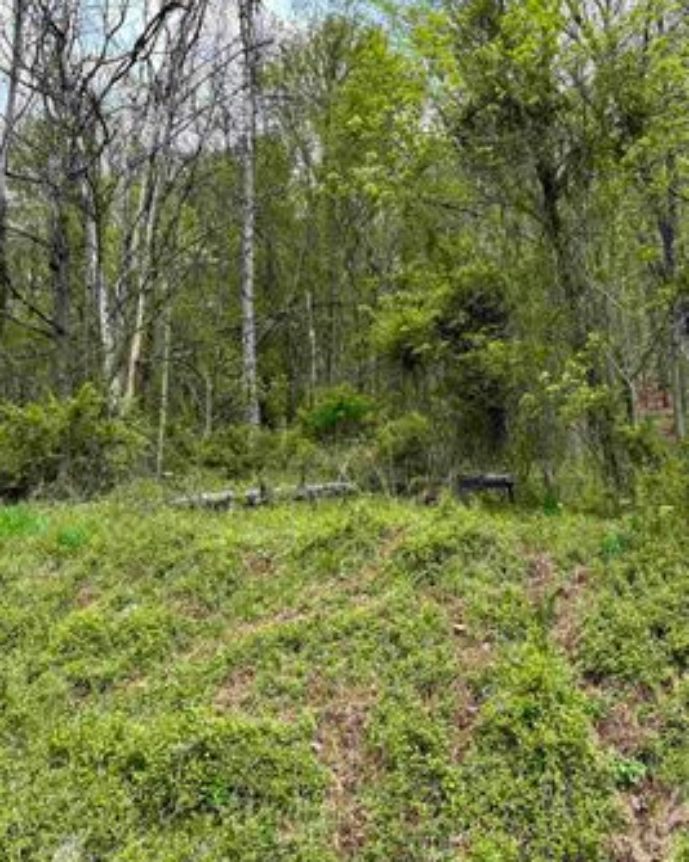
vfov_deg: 51.5
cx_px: 364
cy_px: 421
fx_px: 893
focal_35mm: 35
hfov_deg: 42.2
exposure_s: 1/3145
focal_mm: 6.76
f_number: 1.78
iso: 100
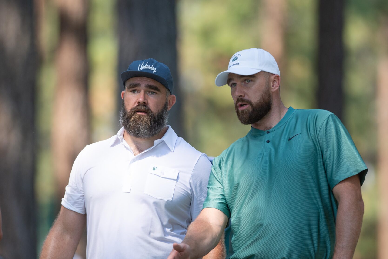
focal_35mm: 450
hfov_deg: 4.6
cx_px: 194
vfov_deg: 3.1
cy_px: 130
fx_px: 4850
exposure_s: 1/1600
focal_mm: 300
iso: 320
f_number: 2.8
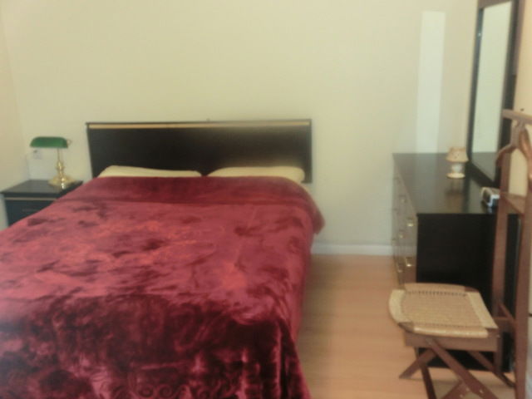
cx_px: 266
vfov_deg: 49.7
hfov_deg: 63.4
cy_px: 200
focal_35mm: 28
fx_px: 430
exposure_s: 1/15
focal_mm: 5
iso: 400
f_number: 3
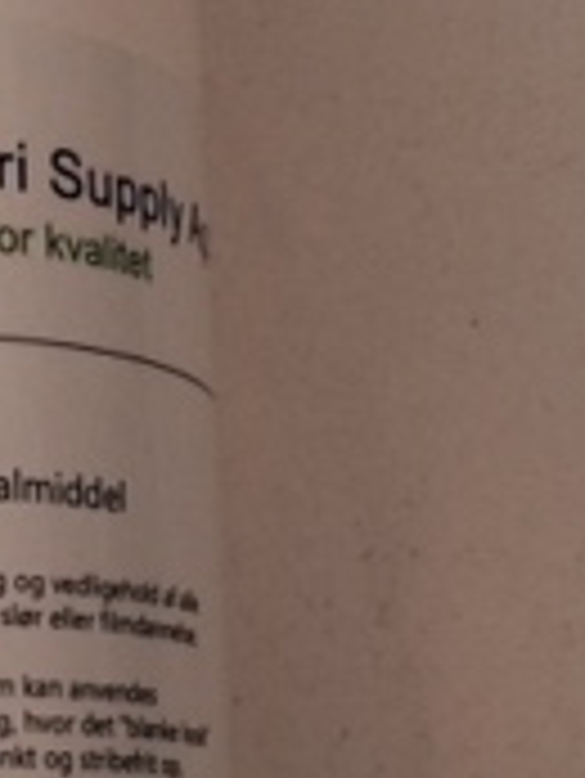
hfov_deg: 13.4
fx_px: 2408
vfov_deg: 18.3
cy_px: 526
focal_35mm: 107
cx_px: -148
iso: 40
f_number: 2.2
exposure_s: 1/30
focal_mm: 4.15
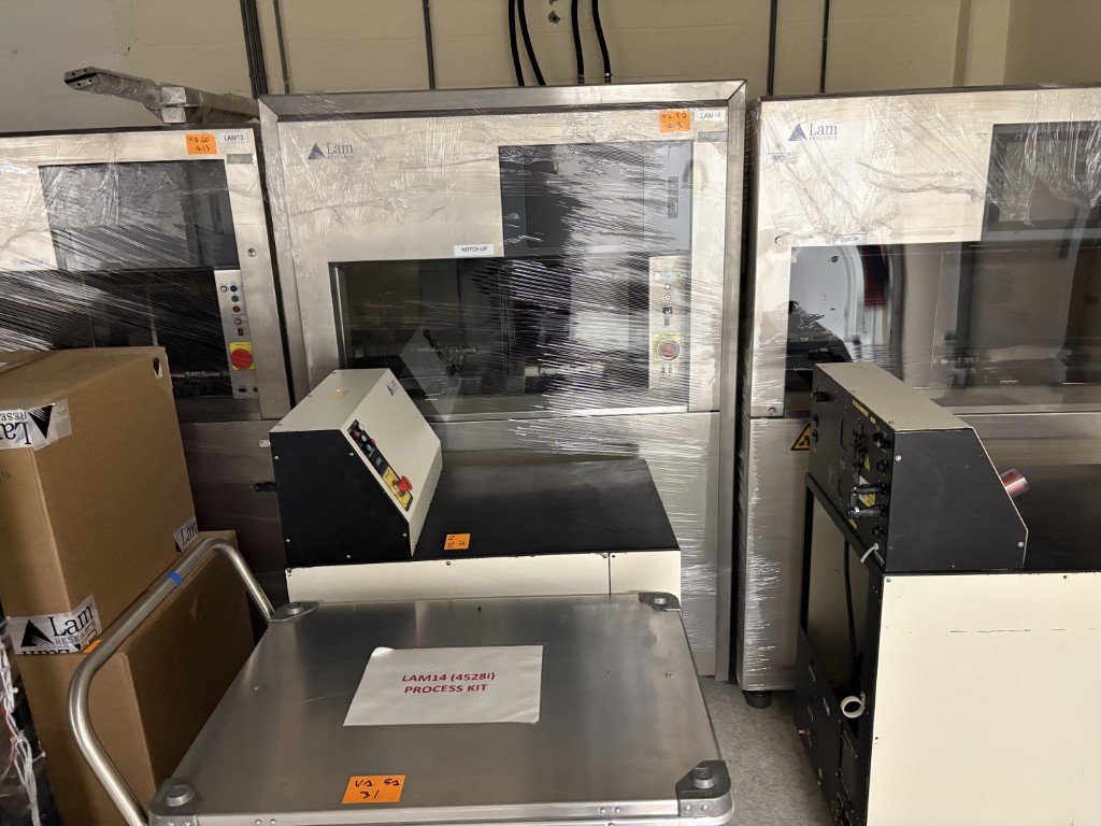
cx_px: 550
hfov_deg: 67.3
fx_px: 827
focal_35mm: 26
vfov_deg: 53.1
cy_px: 413
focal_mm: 5.96
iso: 640
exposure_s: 1/33
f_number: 1.6
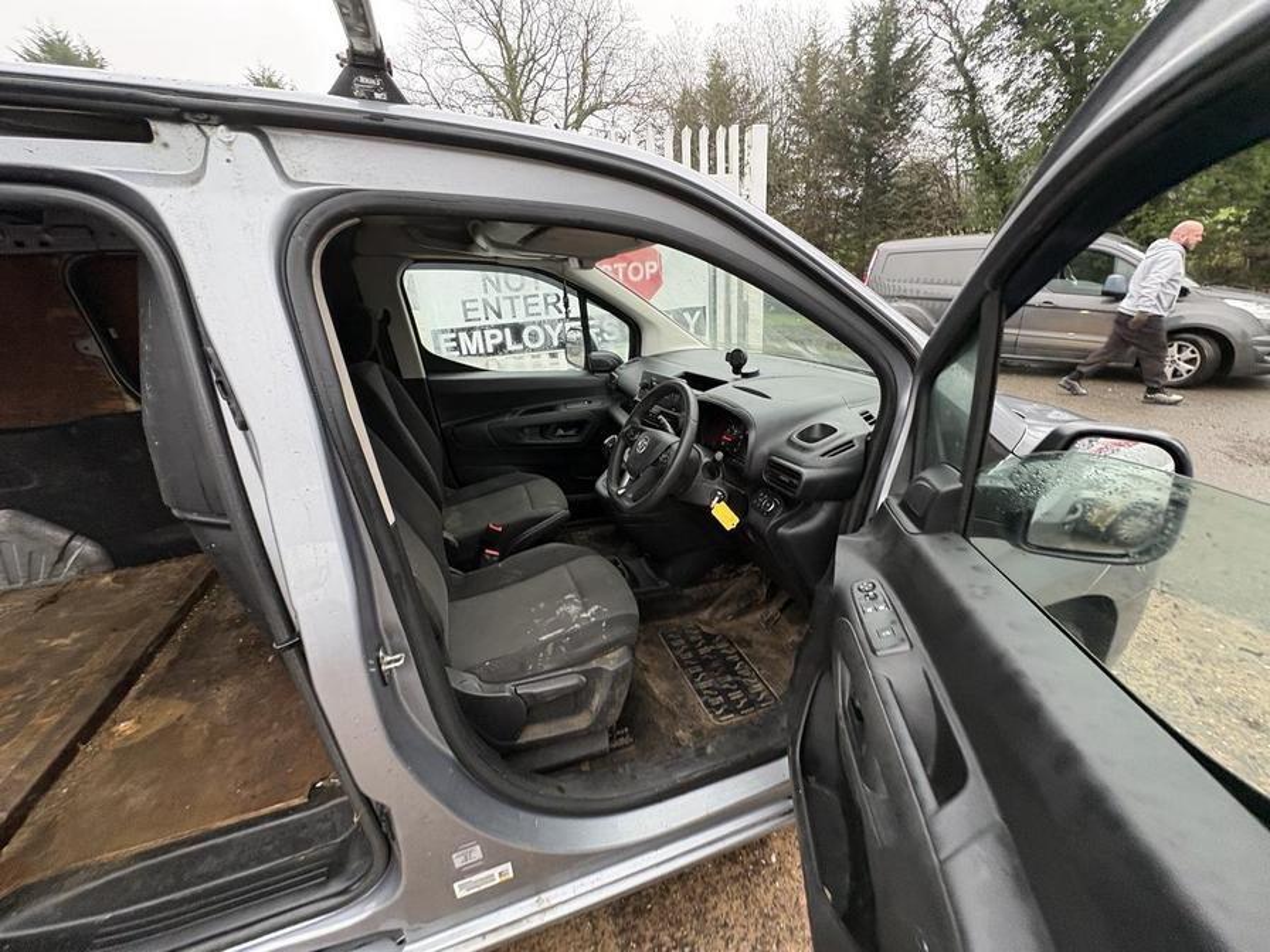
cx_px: 635
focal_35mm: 14
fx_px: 514
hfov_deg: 102.1
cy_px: 476
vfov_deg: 85.7
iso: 250
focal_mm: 2.22
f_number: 2.2
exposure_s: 1/85
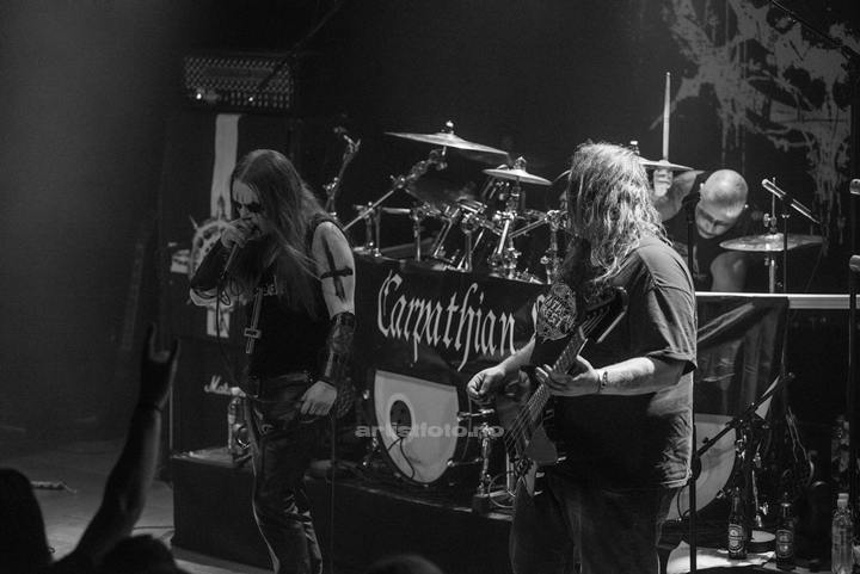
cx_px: 430
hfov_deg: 17.1
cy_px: 287
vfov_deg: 11.4
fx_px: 2868
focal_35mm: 120
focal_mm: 120
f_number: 3.2
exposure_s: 1/640
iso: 5000
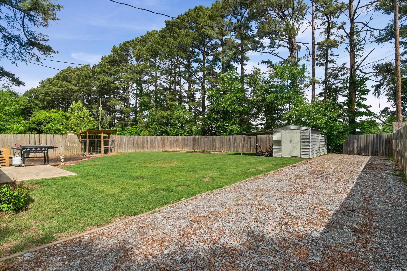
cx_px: 204
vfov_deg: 67.4
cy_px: 136
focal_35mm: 18
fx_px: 203
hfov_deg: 90.0
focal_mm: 12
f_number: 9
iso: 250
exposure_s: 1/400
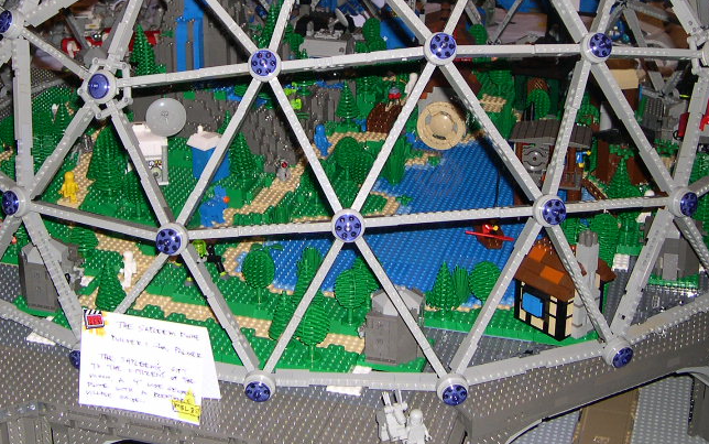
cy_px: 101
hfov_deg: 32.0
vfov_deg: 20.2
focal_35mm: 64
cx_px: 345
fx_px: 1237
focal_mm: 8
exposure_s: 1/60
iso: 100
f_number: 2.8
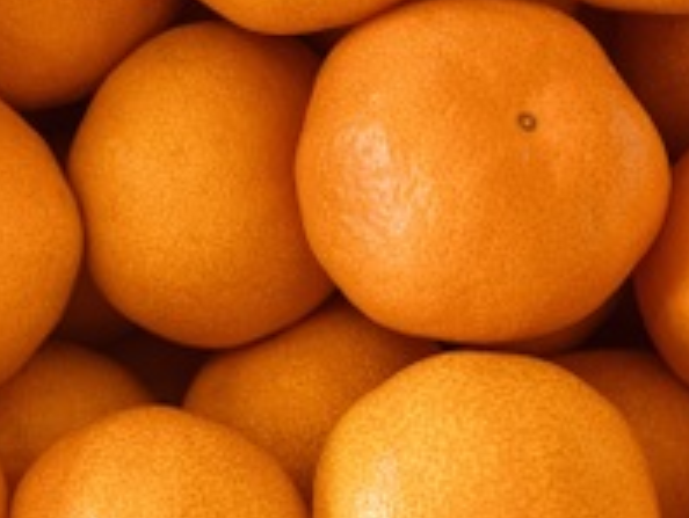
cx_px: 237
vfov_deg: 23.3
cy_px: 236
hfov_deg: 30.5
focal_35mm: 63
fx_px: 1255
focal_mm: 5.1
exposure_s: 1/122
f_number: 1.6
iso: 64
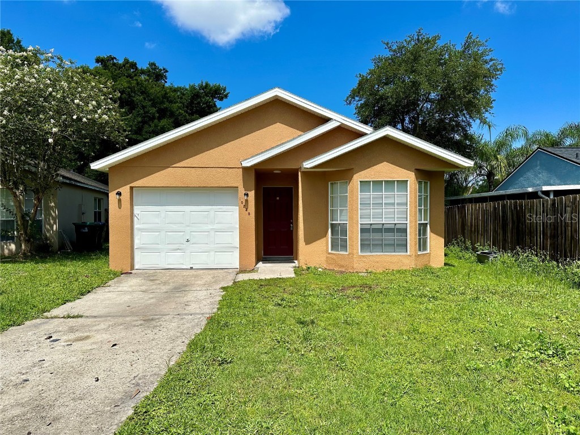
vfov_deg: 56.8
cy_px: 218
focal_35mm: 24
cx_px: 290
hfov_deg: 71.6
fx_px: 402
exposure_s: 1/6623
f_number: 1.78
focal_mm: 6.86
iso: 80
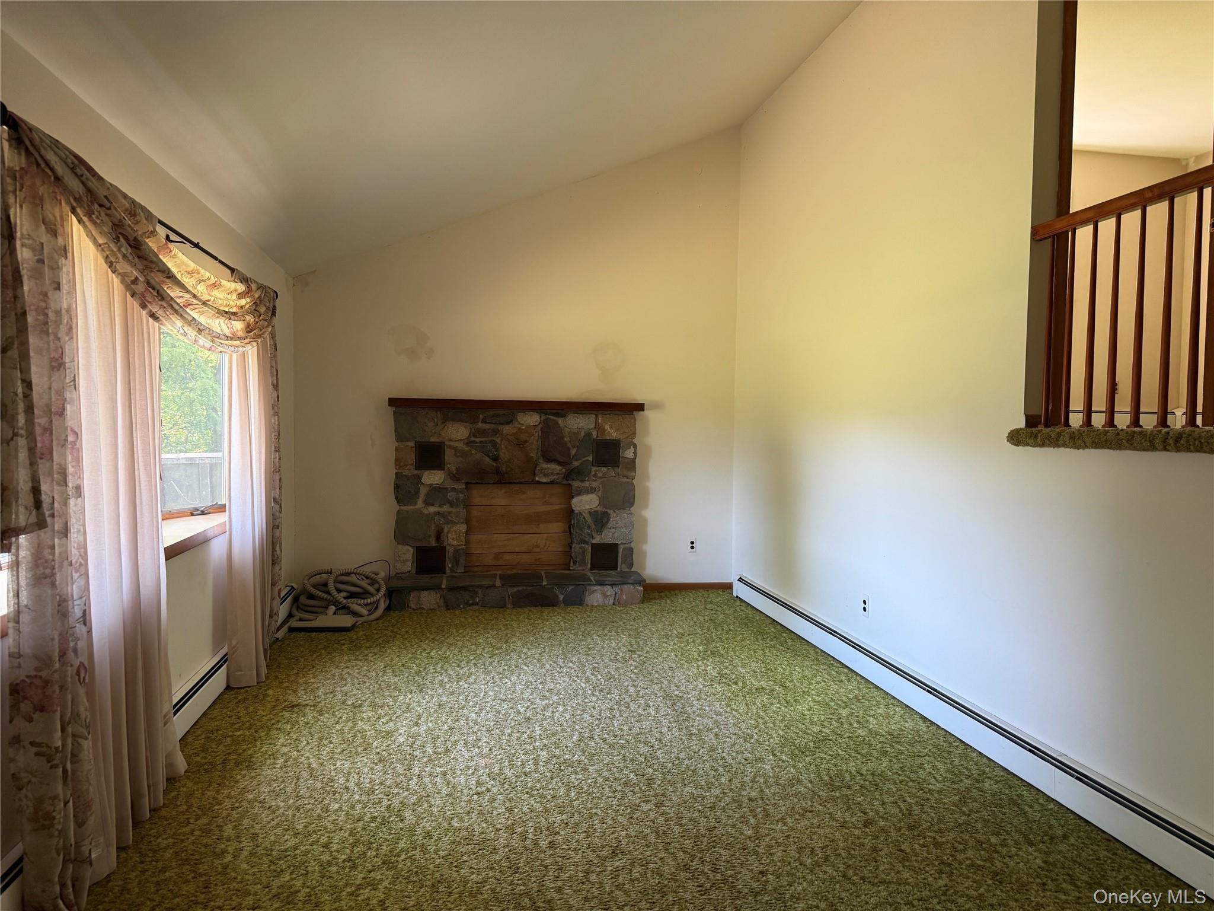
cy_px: 456
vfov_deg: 56.8
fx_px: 842
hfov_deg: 71.6
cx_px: 607
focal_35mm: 24
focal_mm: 6.76
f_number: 1.78
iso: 200
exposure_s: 1/109
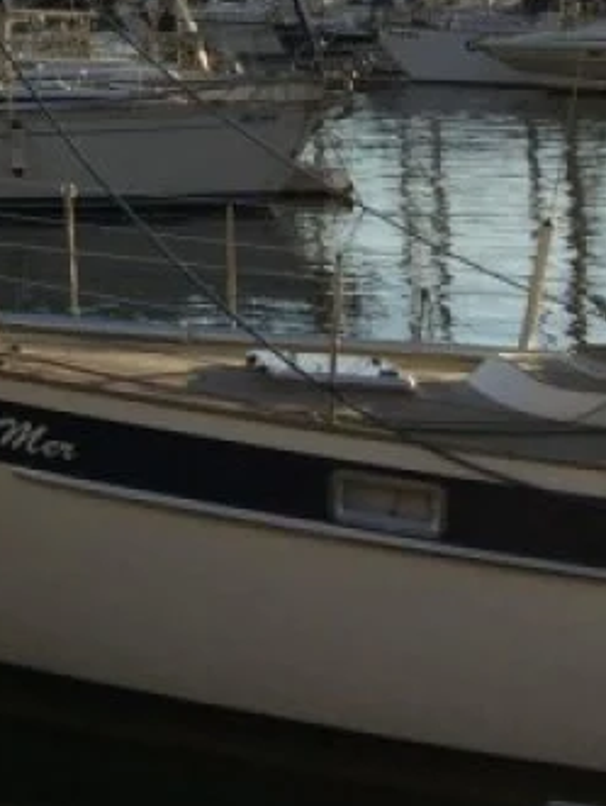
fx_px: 2446
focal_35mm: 105
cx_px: -611
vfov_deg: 17.9
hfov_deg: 12.4
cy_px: -129
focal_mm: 4.15
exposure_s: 1/1522
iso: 32
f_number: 2.2
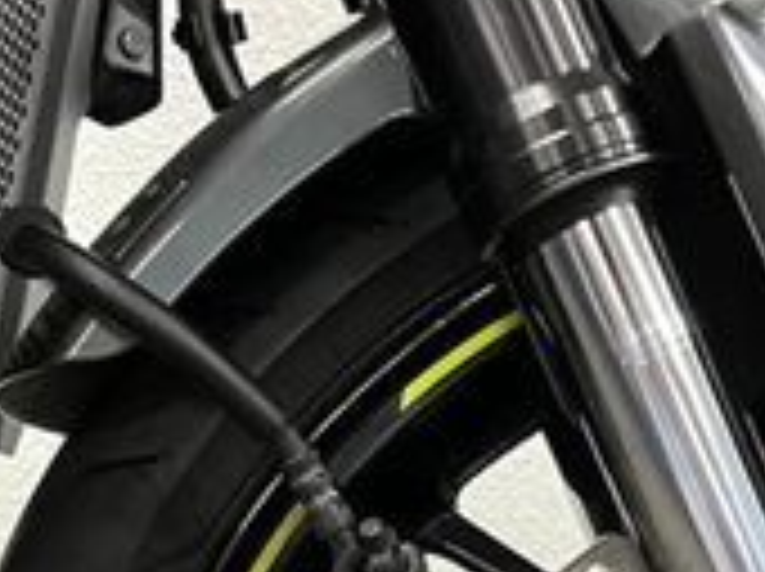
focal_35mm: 98
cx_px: 554
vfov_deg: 13.8
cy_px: 941
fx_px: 2163
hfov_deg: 19.9
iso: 500
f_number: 1.6
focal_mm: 5.1
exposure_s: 1/50
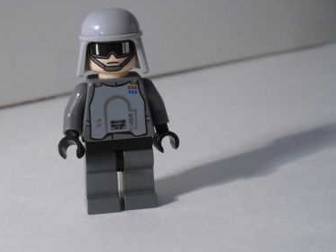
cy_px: 110
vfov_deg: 24.0
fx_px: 592
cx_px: 102
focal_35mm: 61
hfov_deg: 31.4
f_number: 3.1
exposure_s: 1/60
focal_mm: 6.3
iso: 400
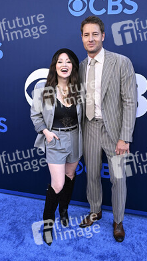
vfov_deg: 58.7
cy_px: 130
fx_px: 232
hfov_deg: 35.0
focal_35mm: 34
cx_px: 85
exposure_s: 1/200
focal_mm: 31.5
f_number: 5.6
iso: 500
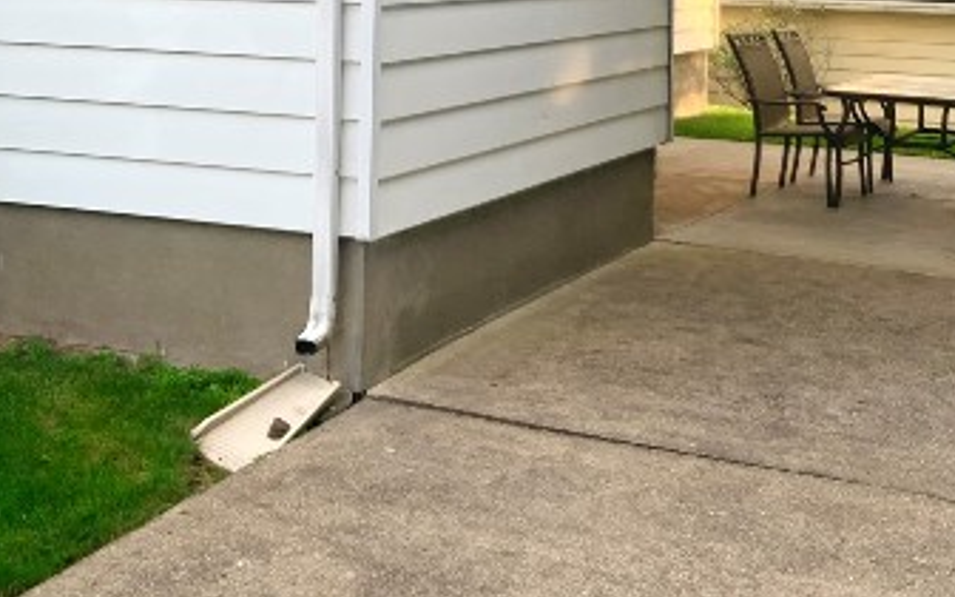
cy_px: -48
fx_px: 1640
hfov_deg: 32.5
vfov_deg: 19.8
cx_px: 509
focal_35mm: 63
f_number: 1.8
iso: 25
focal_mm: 4.25
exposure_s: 1/149
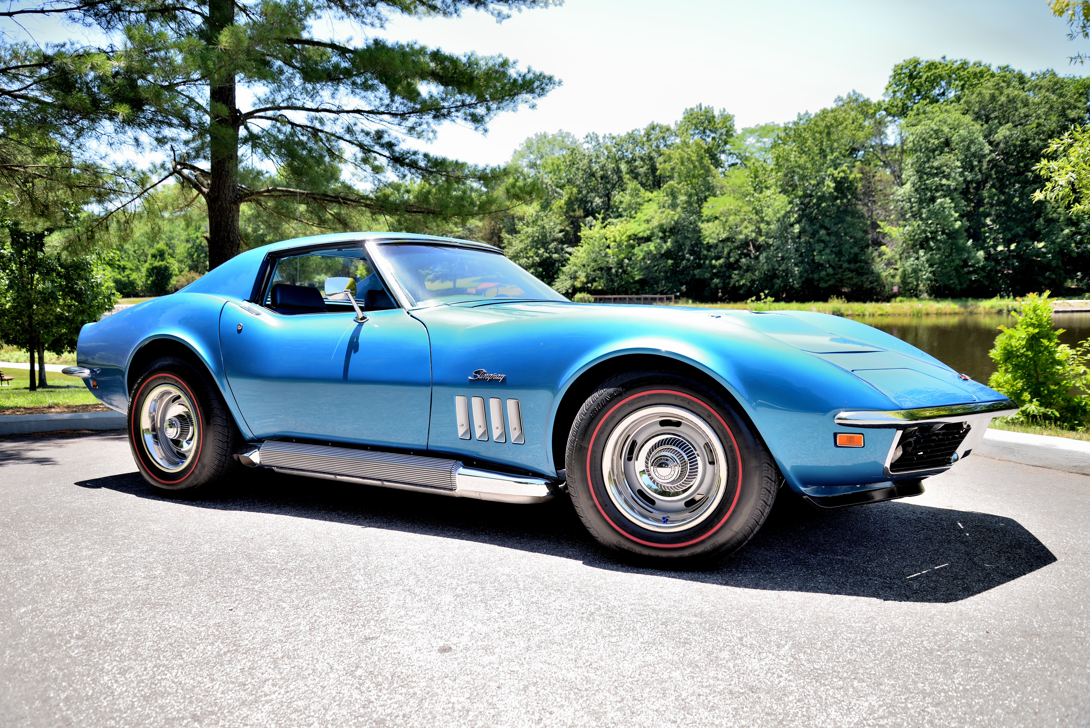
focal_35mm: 32
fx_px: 969
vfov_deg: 41.1
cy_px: 364
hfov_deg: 58.7
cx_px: 545
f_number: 5
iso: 400
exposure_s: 1/500
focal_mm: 32
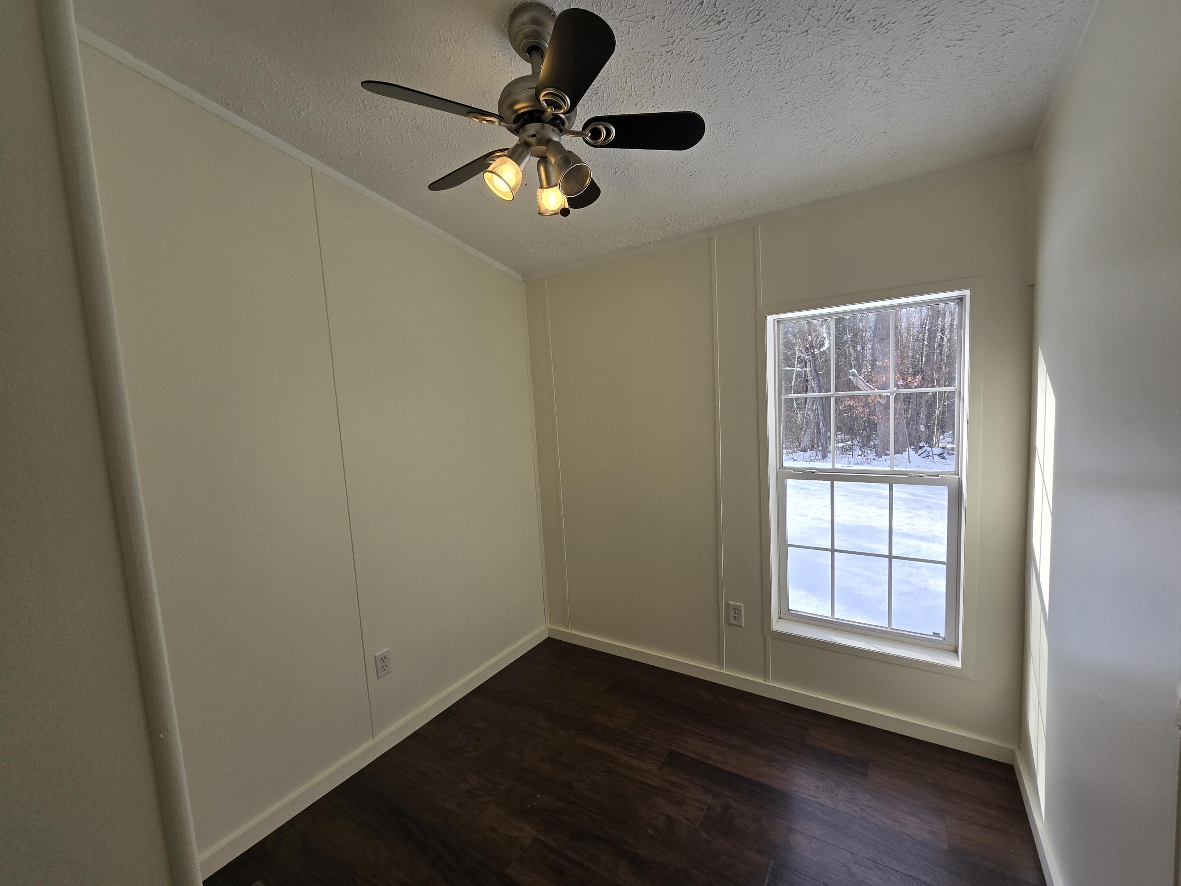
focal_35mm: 13
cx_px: 590
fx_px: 444
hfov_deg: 106.2
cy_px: 443
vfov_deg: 89.9
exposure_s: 1/375
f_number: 2.2
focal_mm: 2.2
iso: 50
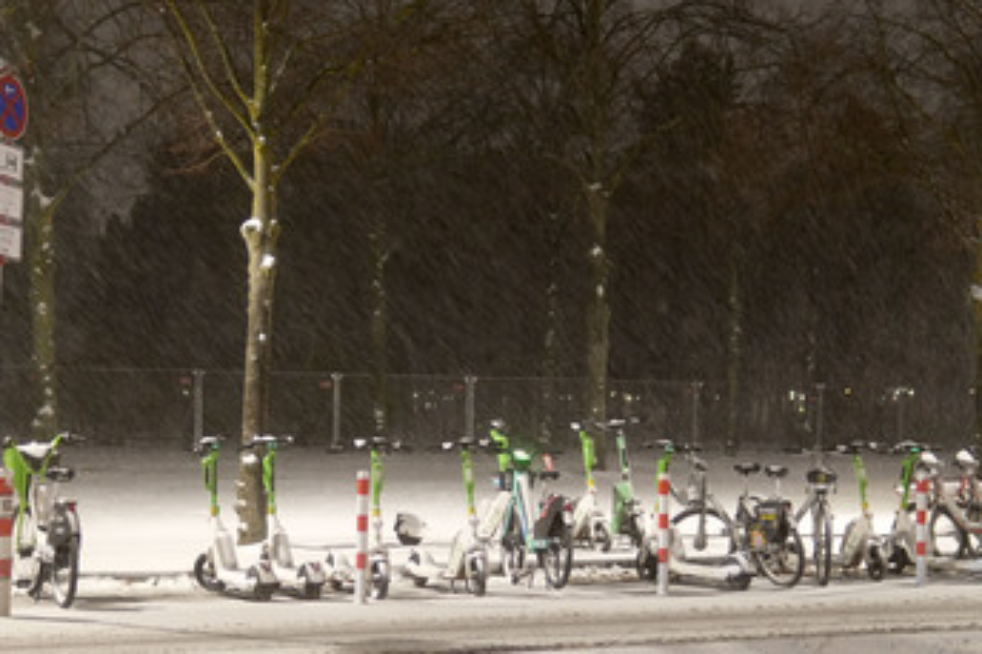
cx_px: 393
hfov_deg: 33.8
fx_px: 1609
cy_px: 374
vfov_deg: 23.0
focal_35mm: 59
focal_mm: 30
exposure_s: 1/25
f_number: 1.4
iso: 640
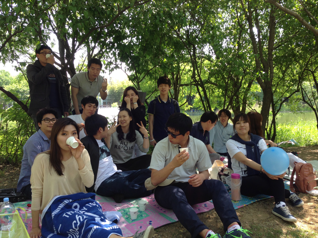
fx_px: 303
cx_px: 159
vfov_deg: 42.9
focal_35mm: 33
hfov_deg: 55.4
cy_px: 119
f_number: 2.4
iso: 50
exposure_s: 1/165
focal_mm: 4.12
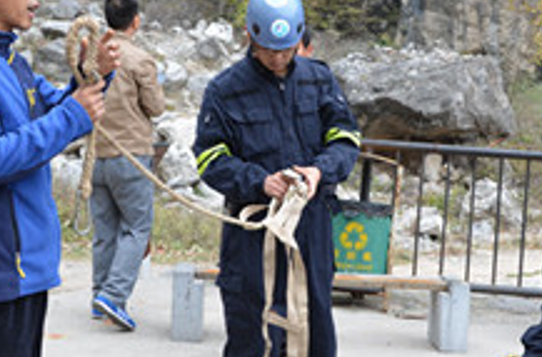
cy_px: 102
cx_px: 312
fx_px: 1245
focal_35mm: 83
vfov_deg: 16.3
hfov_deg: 24.5
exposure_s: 1/125
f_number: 5.6
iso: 400
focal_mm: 24
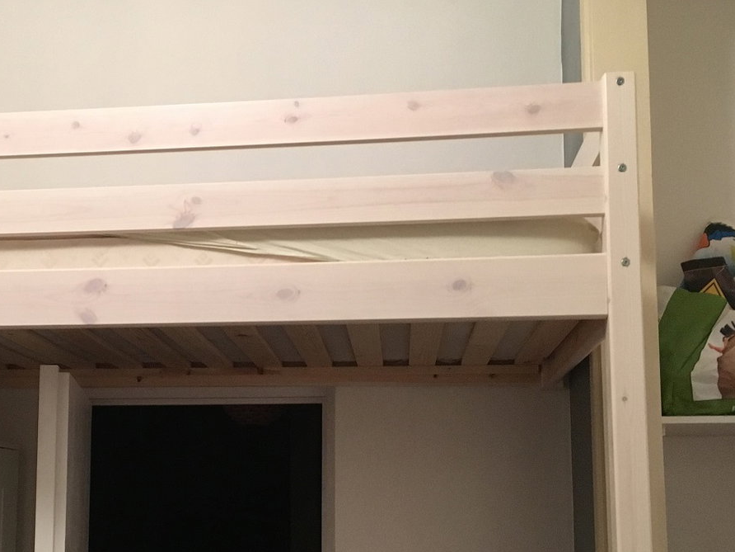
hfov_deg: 36.1
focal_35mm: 52
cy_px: 389
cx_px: 202
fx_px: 1104
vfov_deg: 27.8
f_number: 2.2
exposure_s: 1/17
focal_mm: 4.15
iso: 200
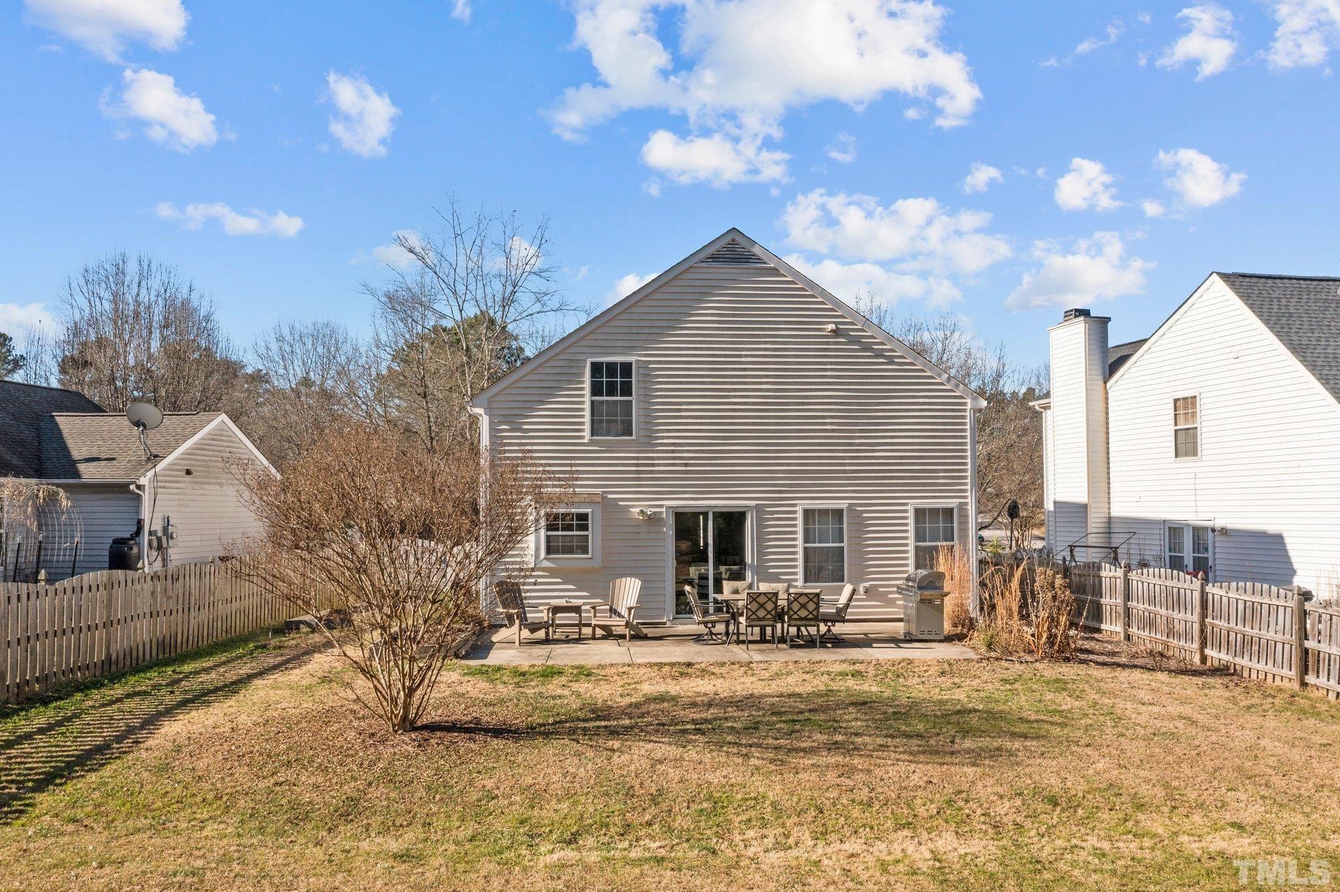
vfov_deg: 46.4
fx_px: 1042
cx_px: 670
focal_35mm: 28
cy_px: 446
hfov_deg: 65.5
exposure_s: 1/640
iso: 100
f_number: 6.3
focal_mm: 10.26
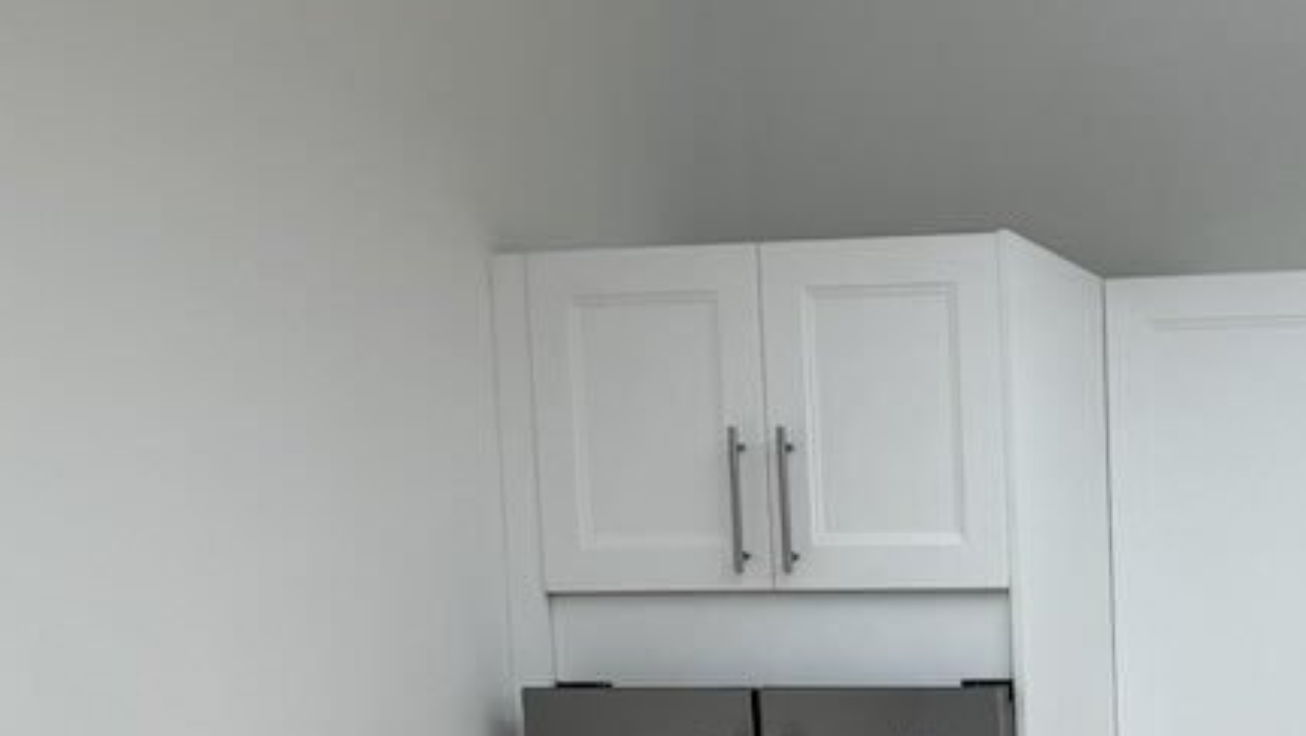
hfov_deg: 25.6
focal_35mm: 77
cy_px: 1171
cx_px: 1406
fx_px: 2668
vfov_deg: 14.4
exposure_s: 1/126
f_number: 1.78
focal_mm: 6.76
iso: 64
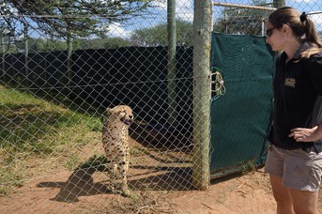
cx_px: 175
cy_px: 102
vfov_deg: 35.0
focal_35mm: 38
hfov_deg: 50.7
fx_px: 340
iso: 200
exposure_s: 1/250
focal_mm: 31
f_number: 10
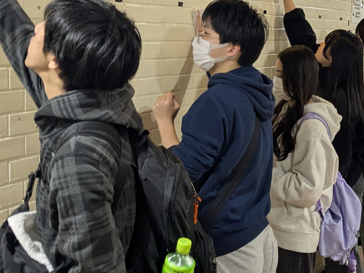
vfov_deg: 24.6
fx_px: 620
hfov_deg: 32.2
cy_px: 77
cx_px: 268
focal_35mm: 59
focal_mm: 4.38
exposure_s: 1/99.9
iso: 182
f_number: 1.73
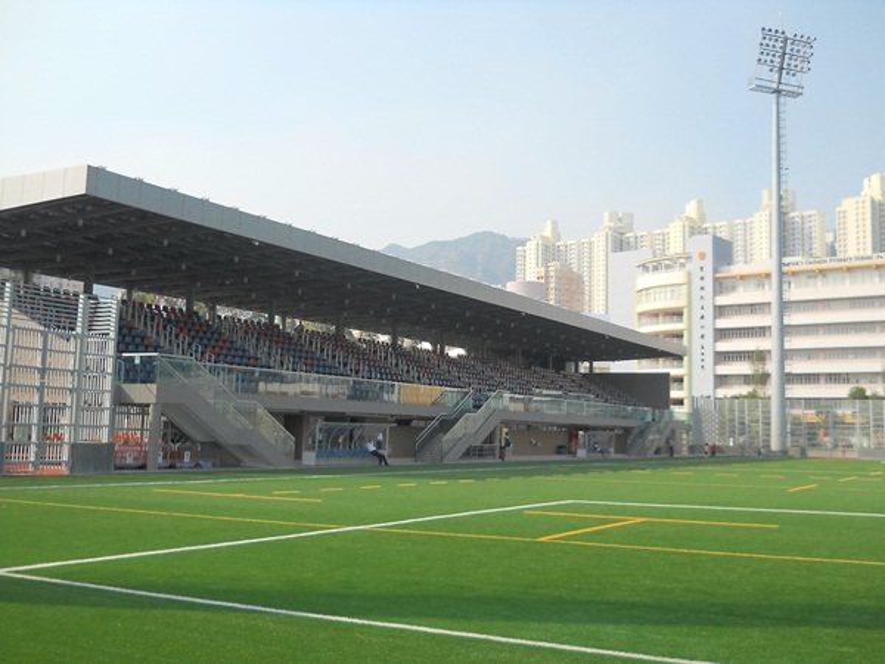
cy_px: 332
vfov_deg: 35.1
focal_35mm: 41
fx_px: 1048
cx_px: 442
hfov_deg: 45.8
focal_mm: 6.72
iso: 80
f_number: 5.5
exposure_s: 1/200
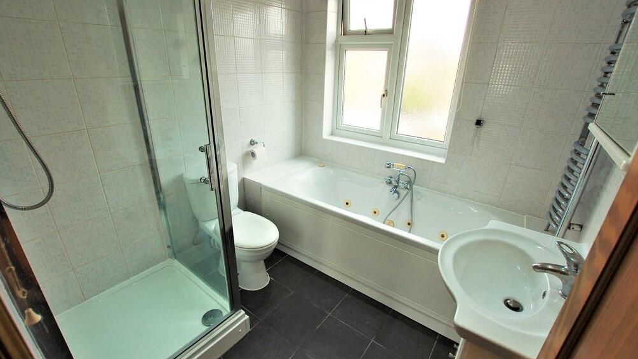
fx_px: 271
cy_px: 180
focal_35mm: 16
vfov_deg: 67.1
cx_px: 316
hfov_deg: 99.4
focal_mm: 10
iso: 250
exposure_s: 1/125
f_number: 5.6
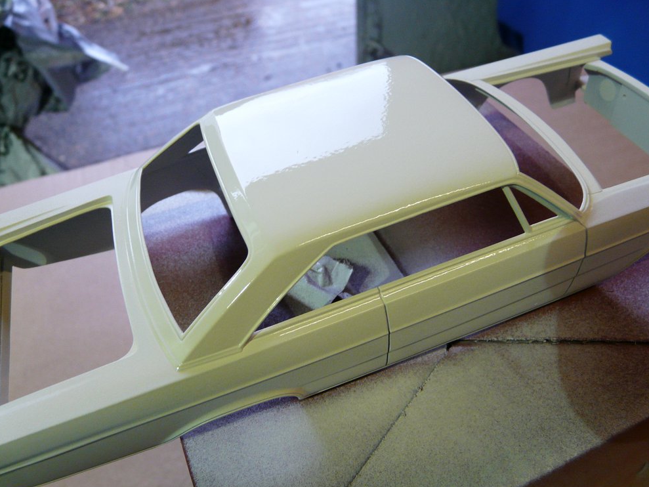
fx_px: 544
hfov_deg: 61.7
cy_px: 251
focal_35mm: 29
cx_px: 322
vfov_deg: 48.2
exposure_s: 1/20
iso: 200
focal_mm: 4.6
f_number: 2.8
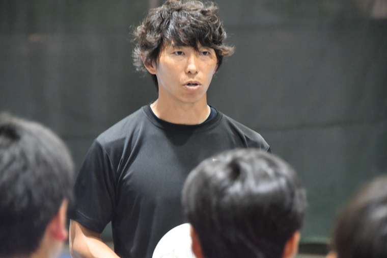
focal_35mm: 255
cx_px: 194
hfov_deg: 8.1
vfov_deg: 5.4
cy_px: 129
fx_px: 2740
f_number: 5.6
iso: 5000
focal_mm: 170
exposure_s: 1/30
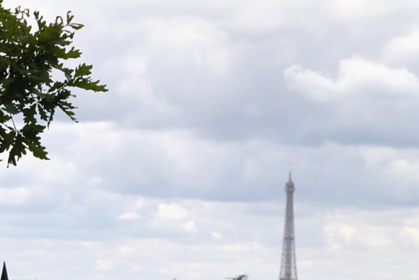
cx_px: -28
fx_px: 2738
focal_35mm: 235
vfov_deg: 5.9
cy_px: 203
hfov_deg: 8.7
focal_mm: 52
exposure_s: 1/250
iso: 100
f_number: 8
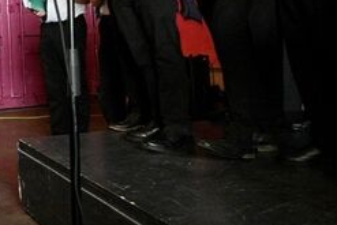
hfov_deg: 28.9
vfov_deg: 18.9
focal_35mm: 68
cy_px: -49
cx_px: 61
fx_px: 637
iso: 1600
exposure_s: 1/80
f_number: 8
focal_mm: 14
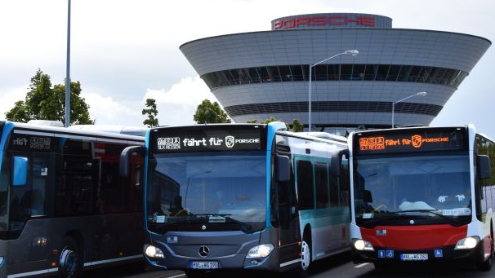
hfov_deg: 22.9
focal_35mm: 93
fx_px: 1219
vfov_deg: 13.0
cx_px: 167
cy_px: 111
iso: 100
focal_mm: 35
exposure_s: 1/80
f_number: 10
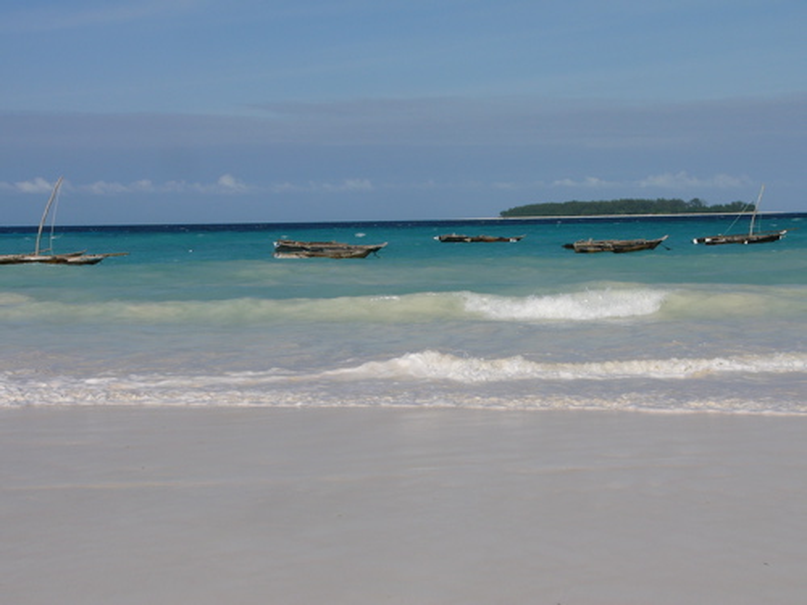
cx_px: 404
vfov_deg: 21.3
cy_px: 302
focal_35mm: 69
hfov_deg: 28.2
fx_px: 1609
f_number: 5.6
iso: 50
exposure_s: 1/800
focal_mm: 11.5
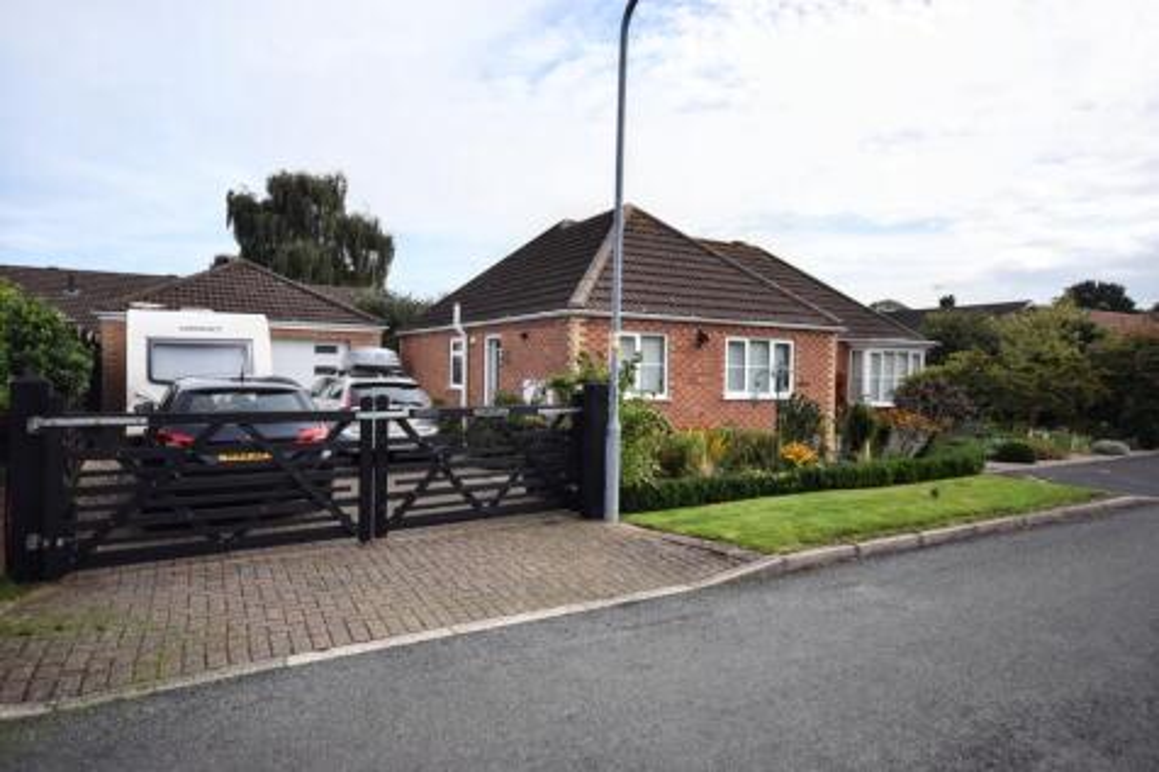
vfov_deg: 59.5
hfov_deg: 81.2
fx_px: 676
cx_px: 580
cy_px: 386
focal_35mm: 21
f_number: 4.8
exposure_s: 1/500
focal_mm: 14
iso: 100
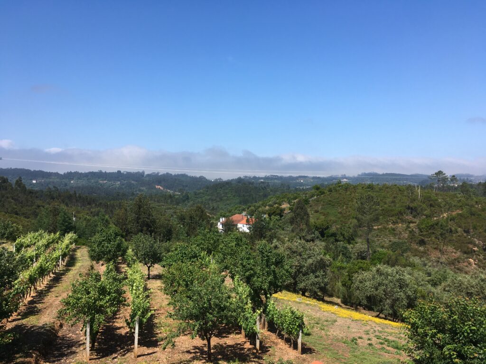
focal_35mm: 29
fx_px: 407
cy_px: 182
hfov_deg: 61.7
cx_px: 243
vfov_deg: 48.2
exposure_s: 1/1709
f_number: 2.2
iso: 25
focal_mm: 4.15
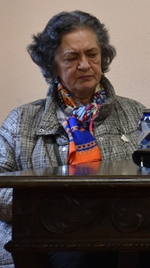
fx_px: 1813
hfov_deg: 4.6
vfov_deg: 8.4
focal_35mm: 256
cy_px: 41
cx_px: 387
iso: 400
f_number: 4.8
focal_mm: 56
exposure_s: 1/80
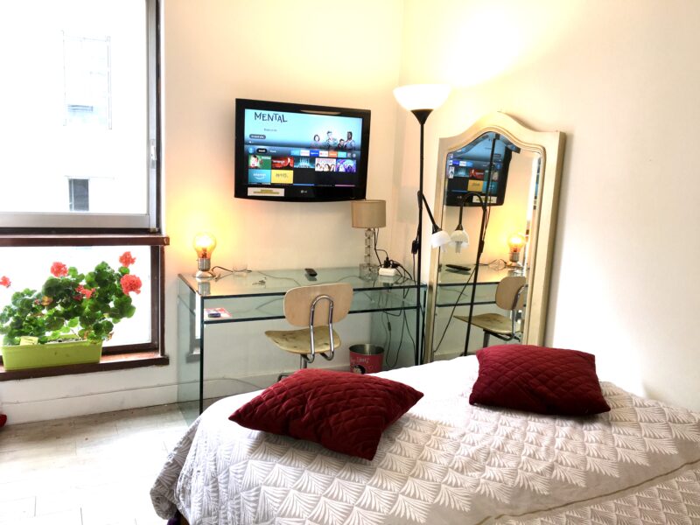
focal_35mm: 29
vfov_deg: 48.2
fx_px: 586
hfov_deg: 61.7
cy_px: 262
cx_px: 350
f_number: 2.2
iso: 25
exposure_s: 1/34
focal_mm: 4.15
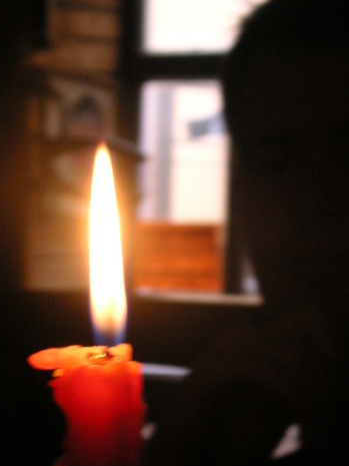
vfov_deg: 11.9
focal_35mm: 165
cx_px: 116
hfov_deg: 9.0
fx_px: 2217
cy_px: 361
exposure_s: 1/8
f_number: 4.9
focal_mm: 15.9
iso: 100
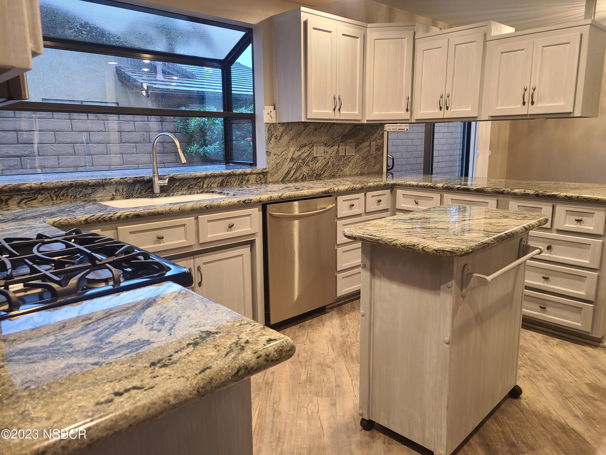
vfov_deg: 53.1
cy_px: 228
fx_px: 455
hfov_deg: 67.3
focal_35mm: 26
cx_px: 303
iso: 160
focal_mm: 5.4
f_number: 1.8
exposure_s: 1/40
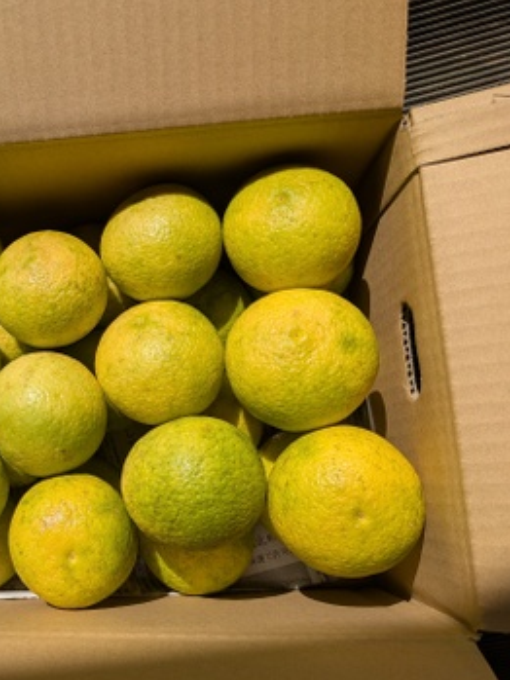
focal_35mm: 33
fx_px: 648
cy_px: 349
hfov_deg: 39.8
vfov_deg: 55.3
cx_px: 49
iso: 28
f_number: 1.7
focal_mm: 4.53
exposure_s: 1/3597
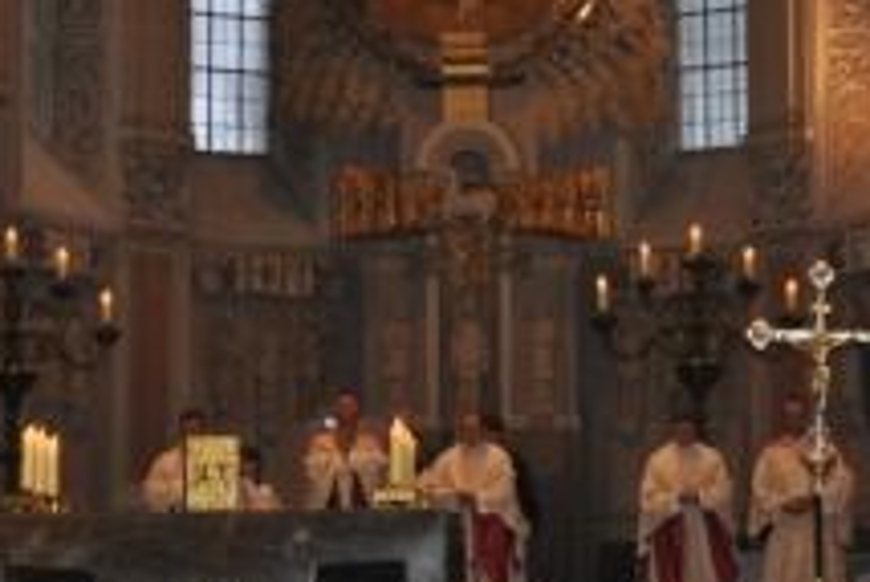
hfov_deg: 14.5
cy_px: 77
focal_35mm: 141
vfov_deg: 9.7
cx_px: 553
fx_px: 3411
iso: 800
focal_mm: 45
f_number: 4.8
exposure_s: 1/60
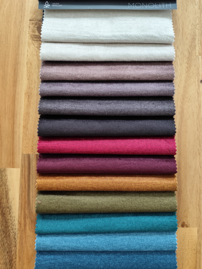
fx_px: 179
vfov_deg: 73.9
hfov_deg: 58.9
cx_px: 101
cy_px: 134
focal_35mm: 23
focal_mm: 6.19
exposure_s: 1/50
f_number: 1.65
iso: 500
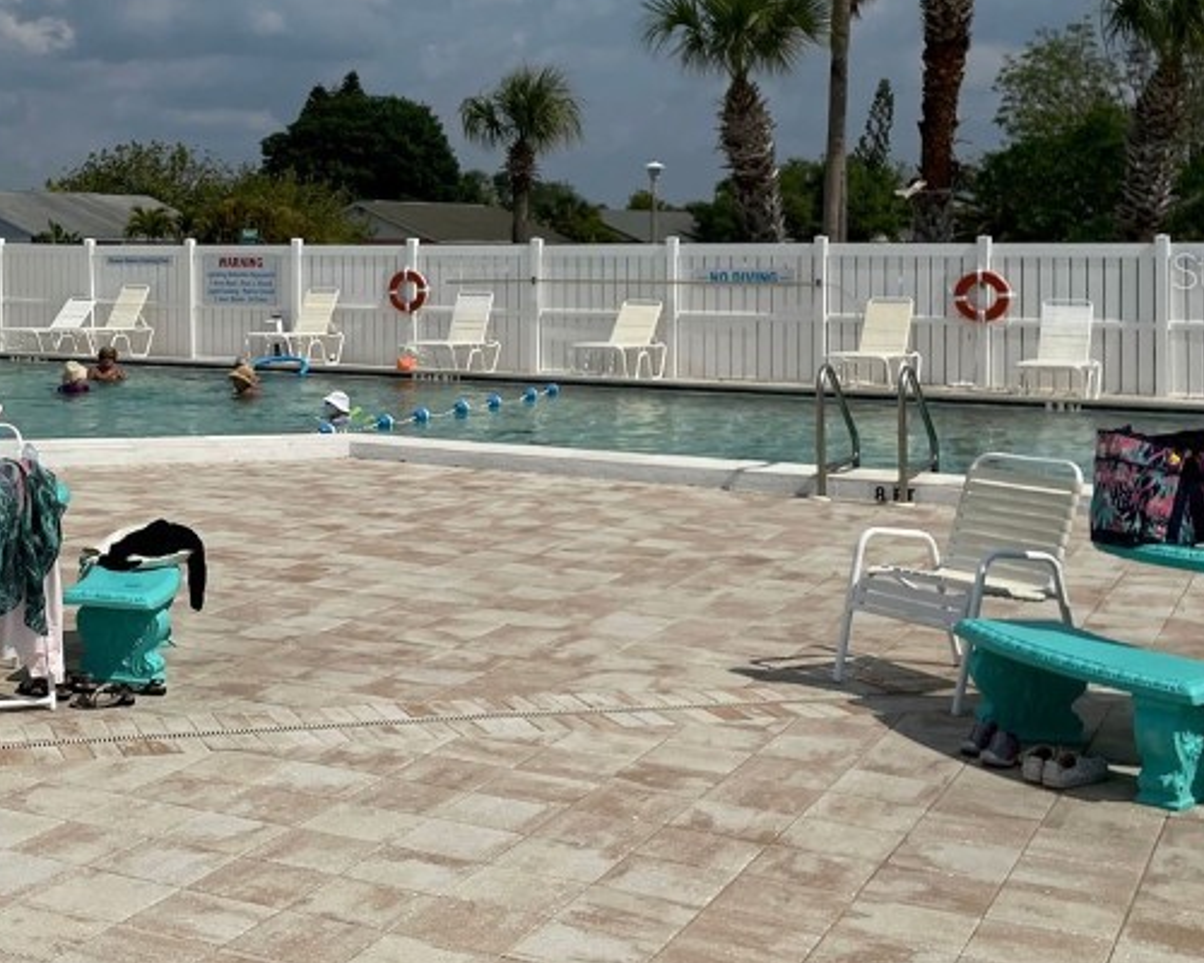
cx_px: 166
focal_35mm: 52
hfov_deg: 34.4
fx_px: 1853
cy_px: 270
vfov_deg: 28.8
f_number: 1.6
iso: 32
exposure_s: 1/14925
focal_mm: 4.2
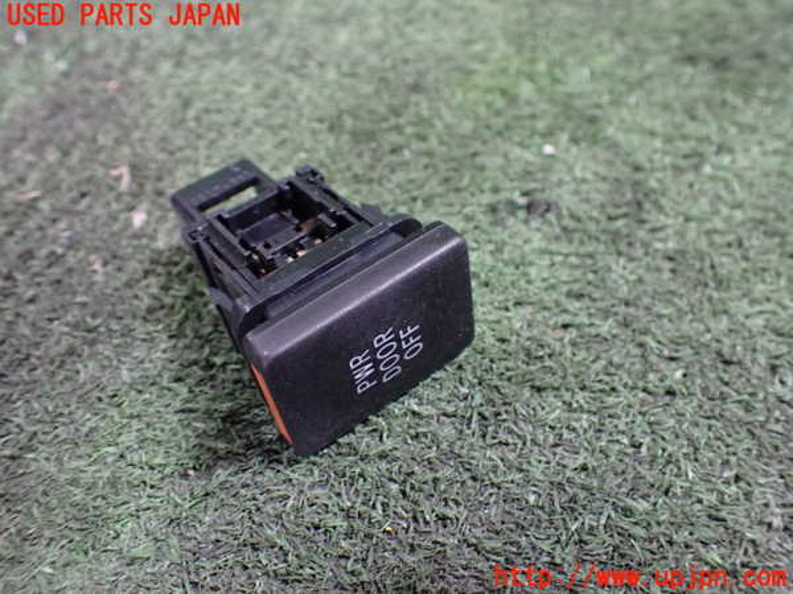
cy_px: 297
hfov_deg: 60.0
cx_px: 396
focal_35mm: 30
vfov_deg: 46.8
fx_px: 687
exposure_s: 1/40
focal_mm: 5.4
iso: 800
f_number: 2.3
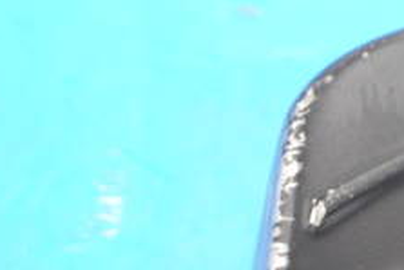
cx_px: 469
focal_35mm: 251
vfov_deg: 5.4
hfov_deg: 8.1
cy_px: 388
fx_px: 2819
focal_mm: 42
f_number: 5.6
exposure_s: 1/50
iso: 800
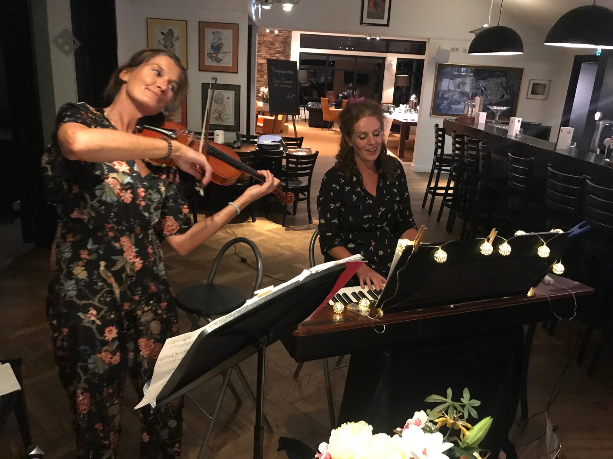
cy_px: 230
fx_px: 496
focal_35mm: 28
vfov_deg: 49.7
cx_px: 306
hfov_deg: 63.4
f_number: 1.8
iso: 80
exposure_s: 1/5
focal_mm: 3.99
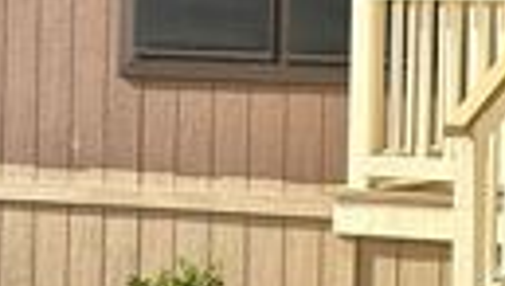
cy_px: -61
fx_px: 2709
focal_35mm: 202
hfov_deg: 10.4
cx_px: 673
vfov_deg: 6.0
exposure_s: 1/5556
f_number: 1.78
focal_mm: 6.86
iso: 100
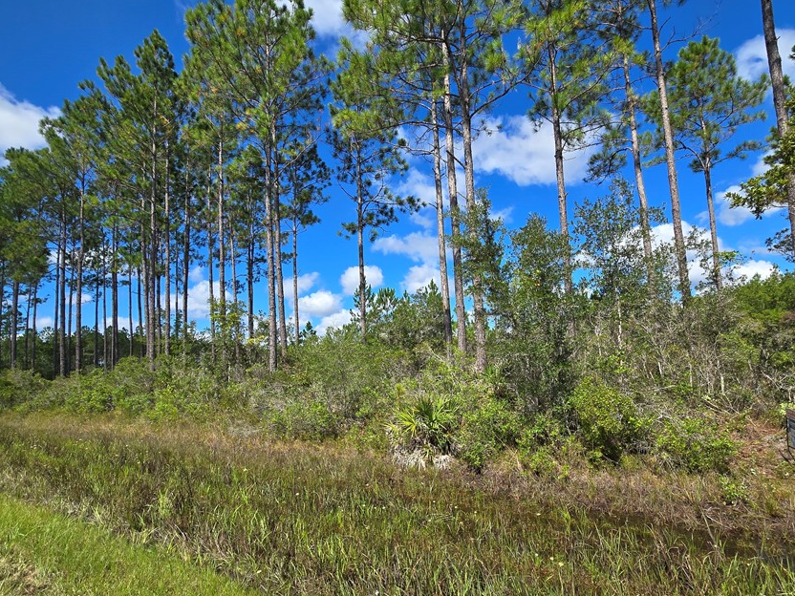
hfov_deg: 94.5
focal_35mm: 16
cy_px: 340
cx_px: 408
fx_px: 367
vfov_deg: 77.7
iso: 50
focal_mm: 2.2
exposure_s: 1/1910
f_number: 2.2
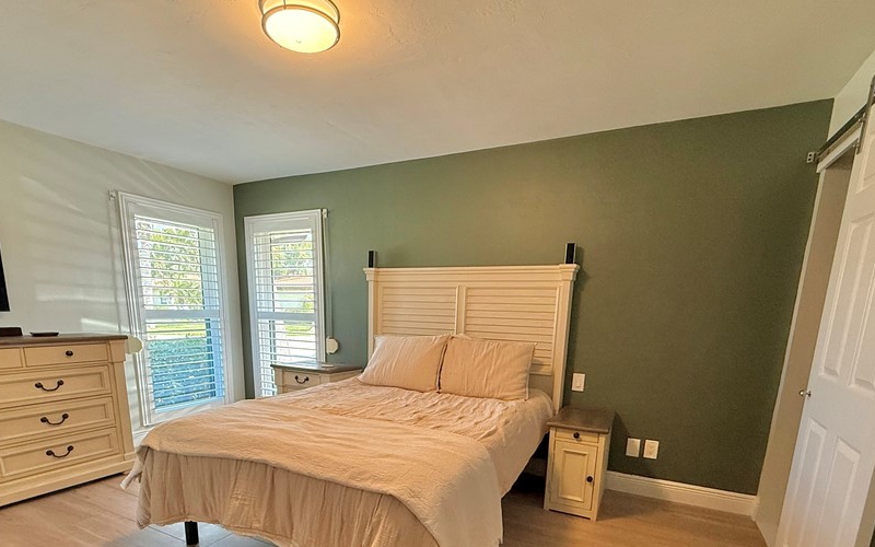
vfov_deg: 59.3
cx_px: 422
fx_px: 453
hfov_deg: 88.0
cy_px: 401
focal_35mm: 19
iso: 320
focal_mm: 2.22
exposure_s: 1/120
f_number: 2.2
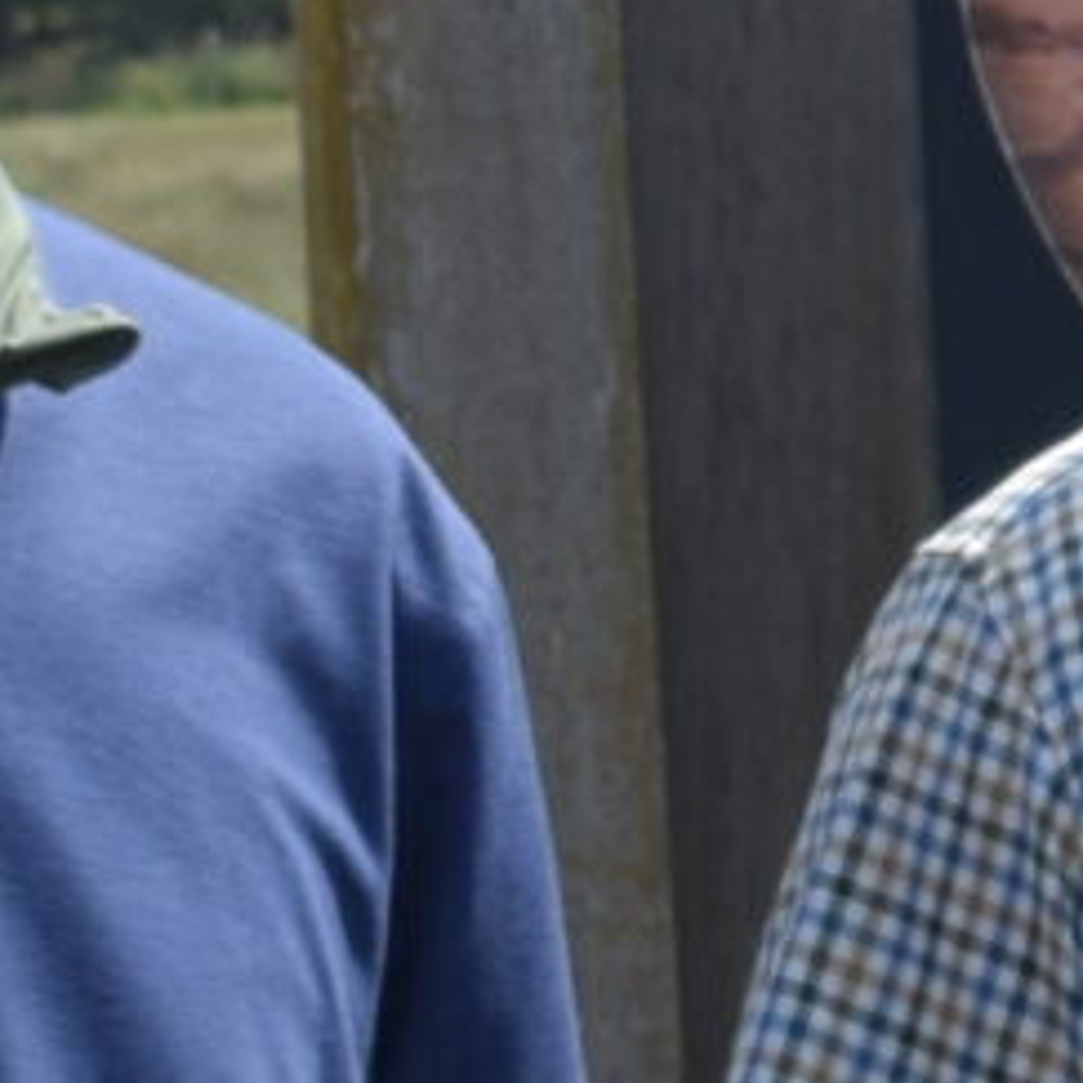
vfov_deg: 3.7
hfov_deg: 3.6
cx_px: 3989
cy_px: 858
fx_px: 16617
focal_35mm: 469
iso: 200
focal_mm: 35
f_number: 9
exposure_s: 1/320
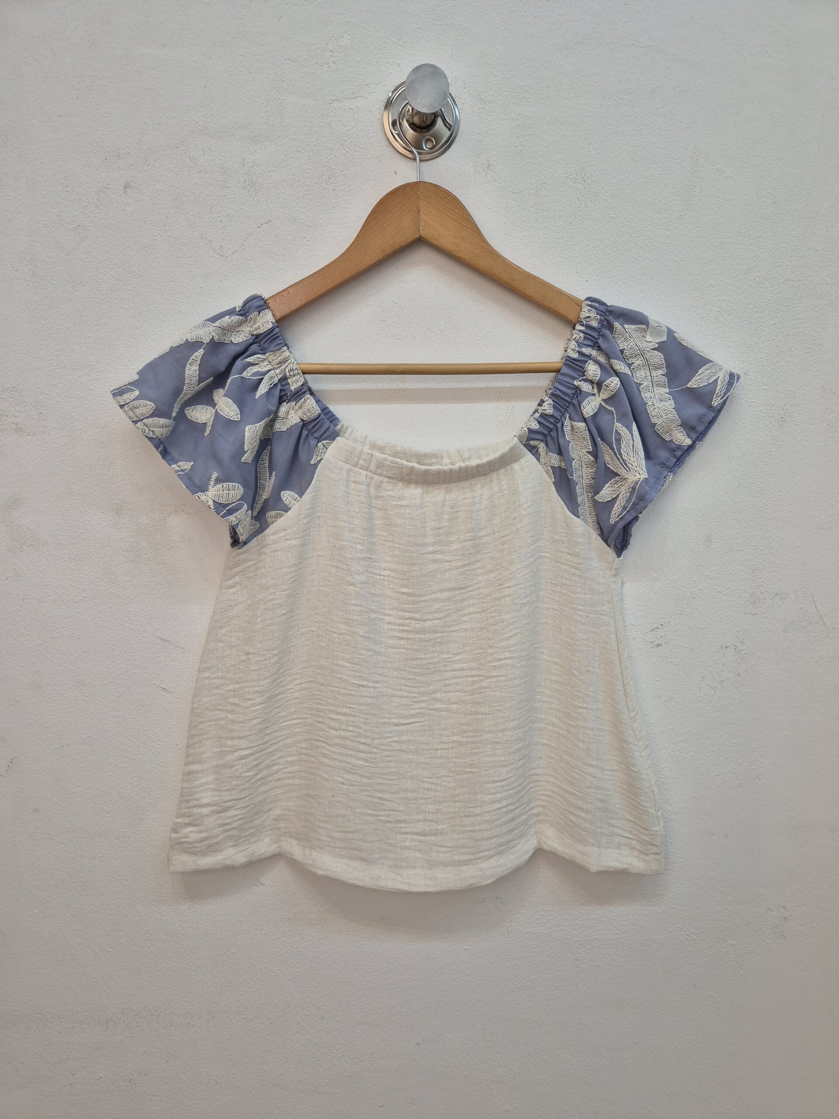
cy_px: 560
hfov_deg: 58.9
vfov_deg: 73.9
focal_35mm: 23
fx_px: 743
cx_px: 420
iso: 200
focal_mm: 5.4
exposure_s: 1/120
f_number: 1.8
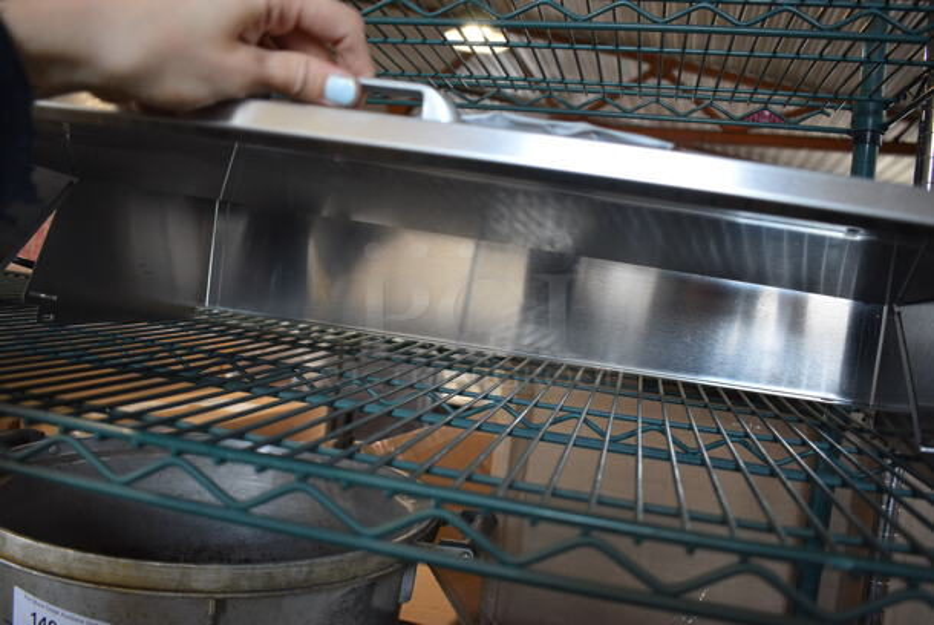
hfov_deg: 61.9
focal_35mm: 30
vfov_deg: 43.7
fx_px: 779
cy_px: 312
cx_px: 467
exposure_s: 1/200
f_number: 3.5
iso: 800
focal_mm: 20
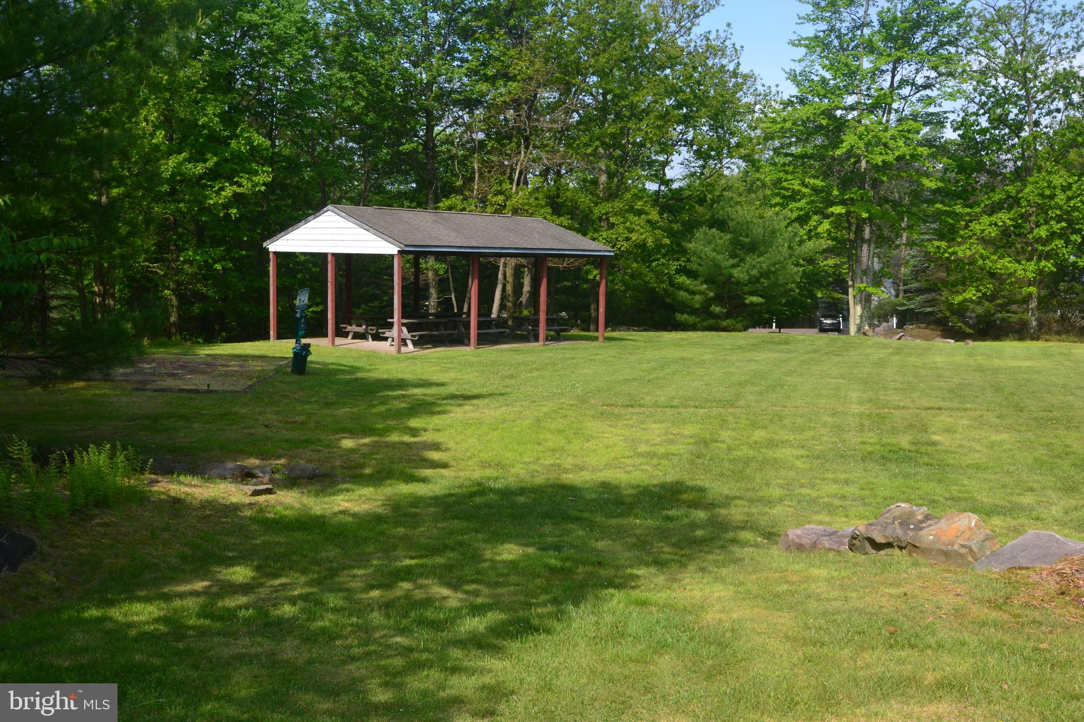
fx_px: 1084
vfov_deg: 36.9
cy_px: 361
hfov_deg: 53.1
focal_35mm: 36
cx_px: 542
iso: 400
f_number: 10
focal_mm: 24
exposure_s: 1/320
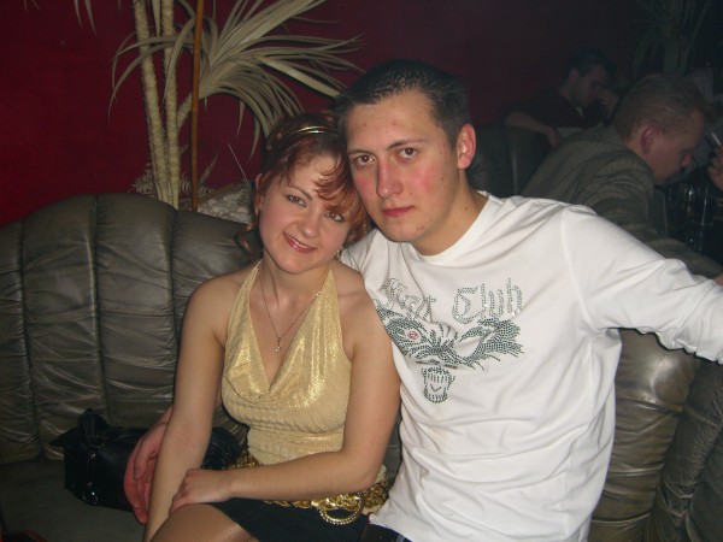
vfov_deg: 37.7
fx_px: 794
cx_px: 362
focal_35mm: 38
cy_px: 271
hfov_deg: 49.0
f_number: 2.8
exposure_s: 1/60
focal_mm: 7.9
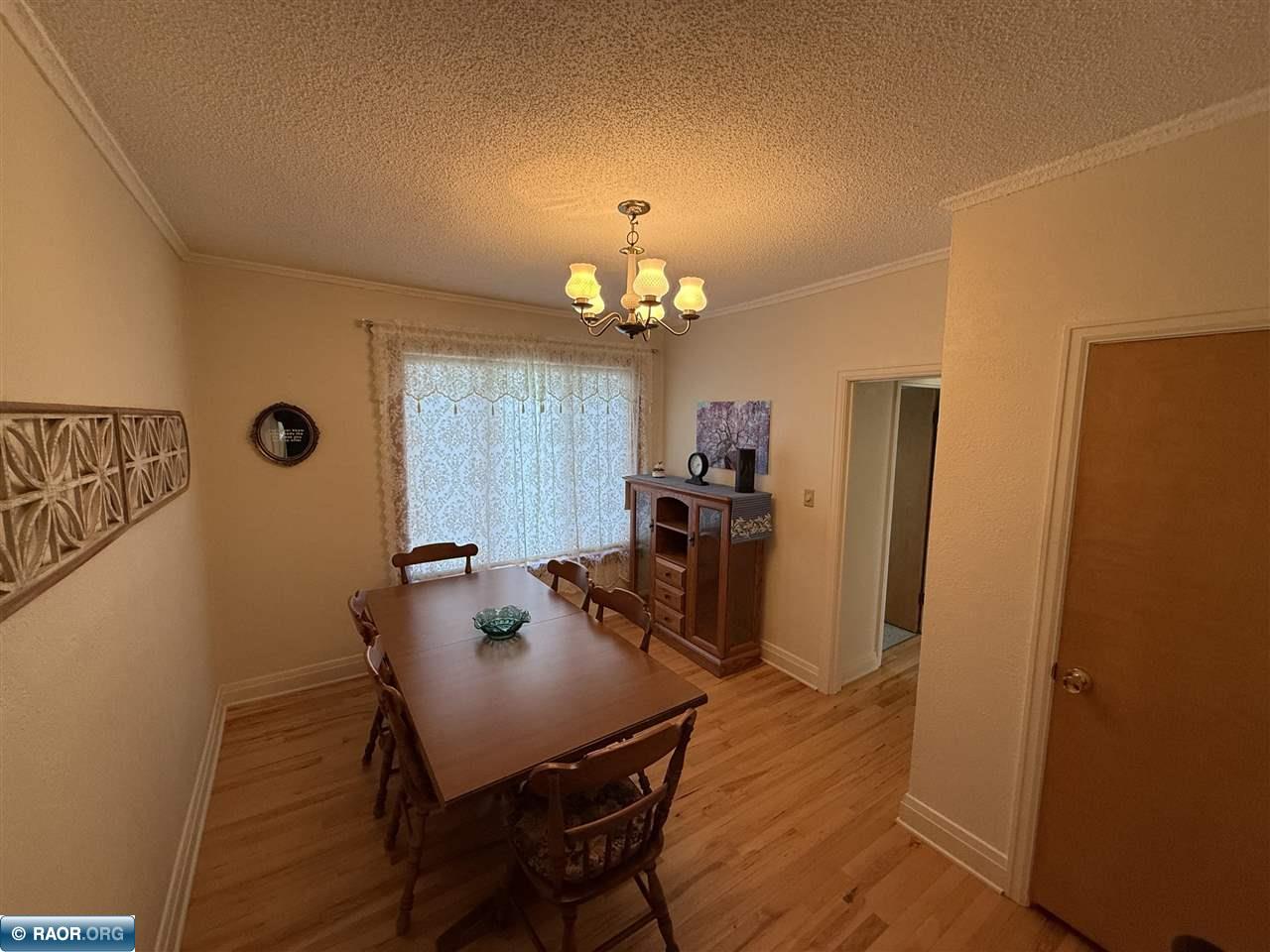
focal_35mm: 14
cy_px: 476
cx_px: 635
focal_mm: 2.22
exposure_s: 1/120
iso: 250
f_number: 2.2
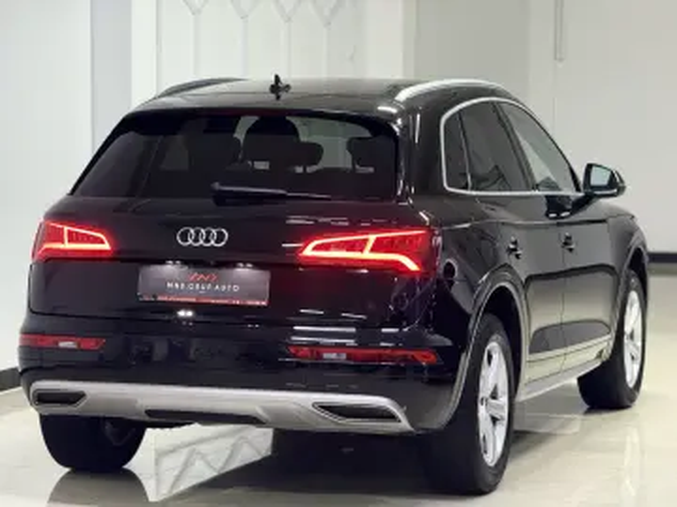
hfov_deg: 16.4
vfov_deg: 12.3
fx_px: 2347
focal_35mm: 120
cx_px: 338
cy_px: 254
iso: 500
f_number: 2.8
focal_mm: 15.66
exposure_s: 1/33
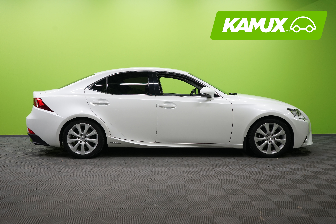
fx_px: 345
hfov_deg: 51.9
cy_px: 112
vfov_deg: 35.9
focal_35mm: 37
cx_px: 168
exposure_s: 1/60
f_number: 5
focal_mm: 37
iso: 640
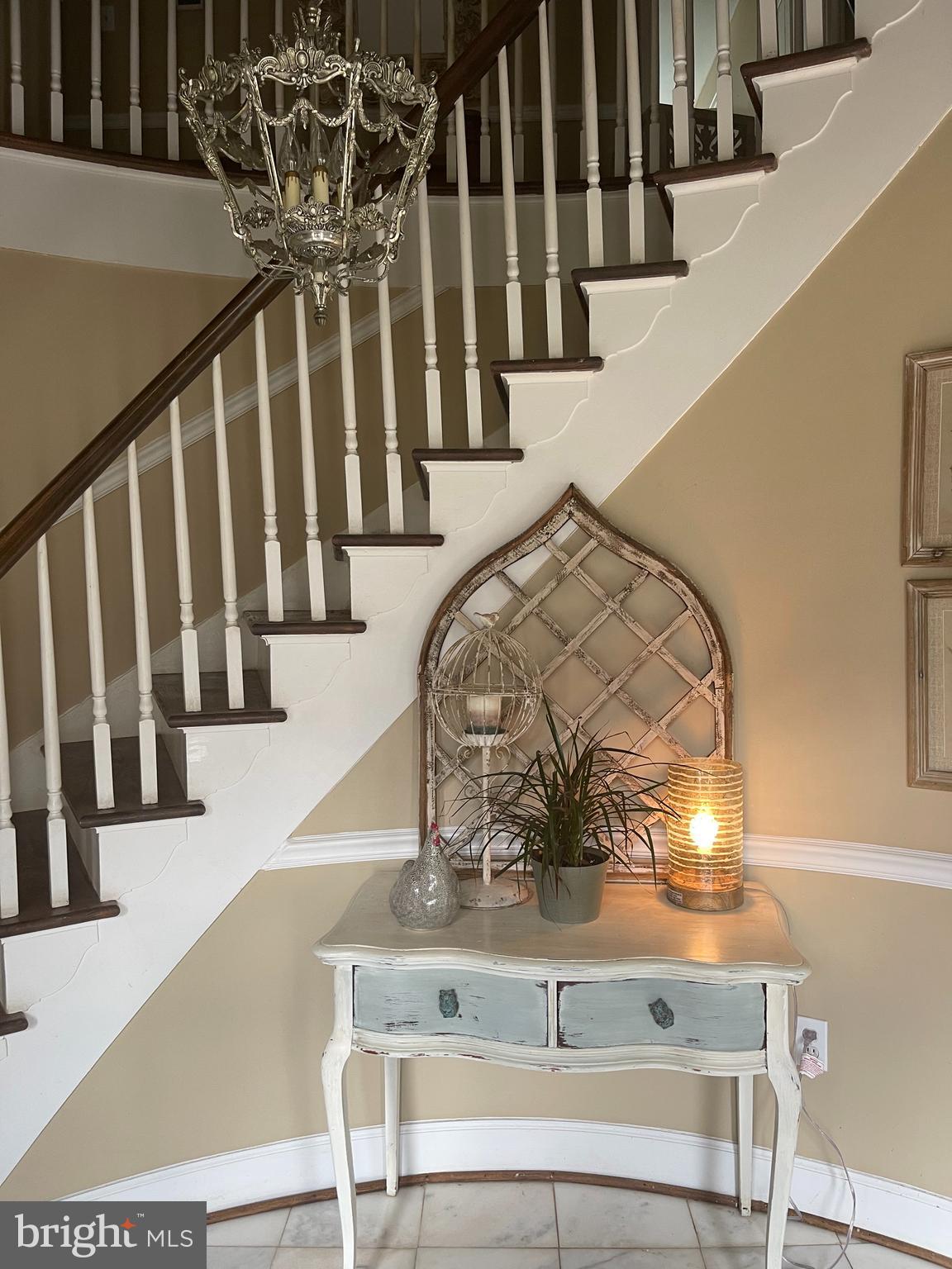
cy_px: 634
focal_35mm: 26
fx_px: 953
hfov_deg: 53.1
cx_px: 476
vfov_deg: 67.3
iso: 80
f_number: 1.6
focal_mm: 5.1
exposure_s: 1/60
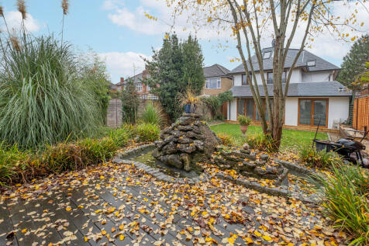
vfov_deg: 77.3
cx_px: 184
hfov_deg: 100.4
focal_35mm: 15
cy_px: 123
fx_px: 154
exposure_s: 1/80
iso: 400
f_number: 5.6
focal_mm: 10
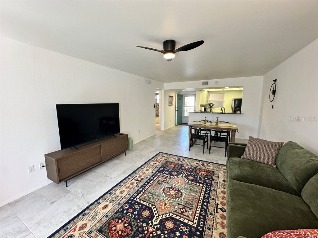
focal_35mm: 14
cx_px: 159
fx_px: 129
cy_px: 119
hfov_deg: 102.1
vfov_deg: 85.7
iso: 160
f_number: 2.2
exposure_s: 1/120
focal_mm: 2.22
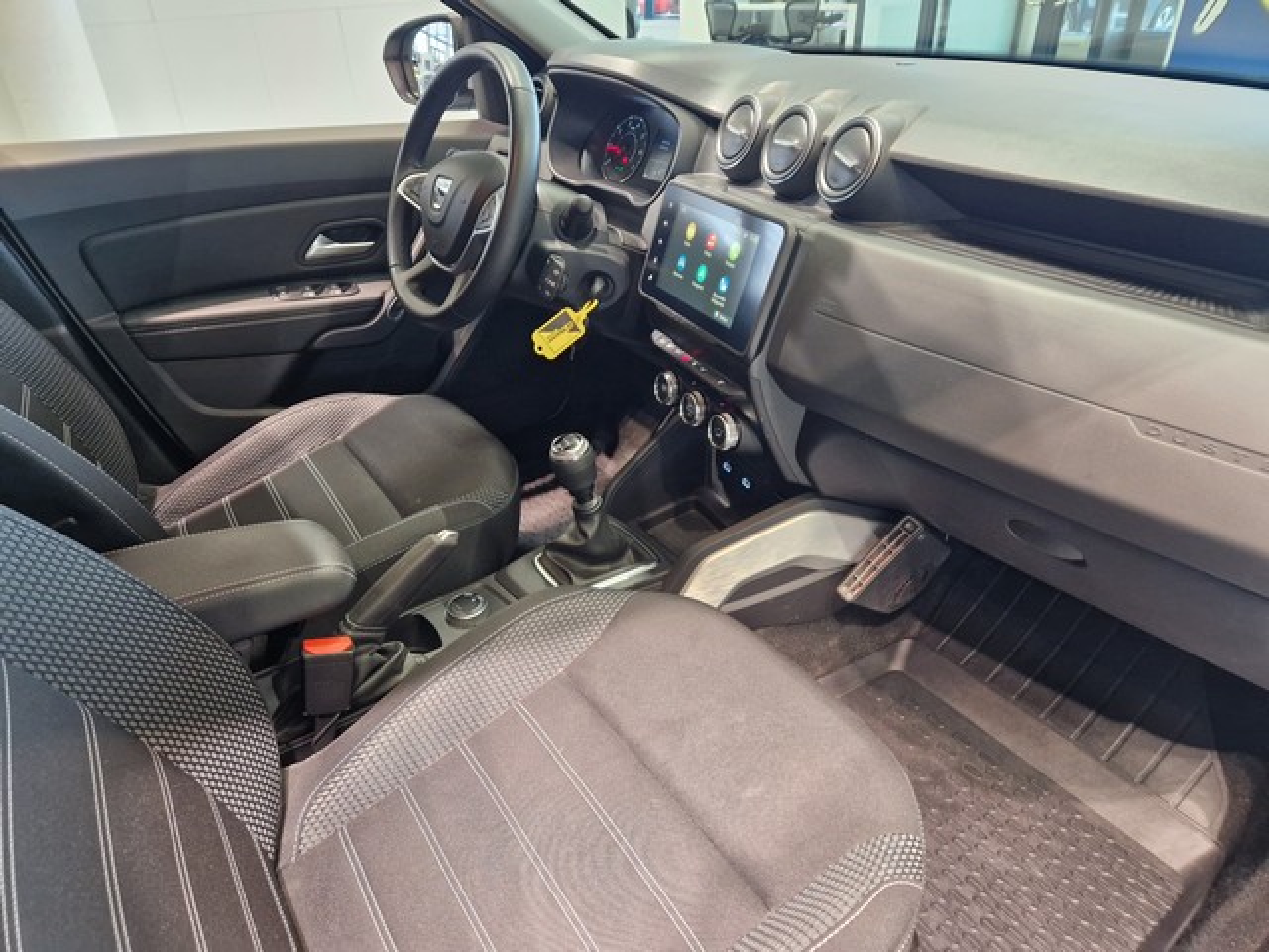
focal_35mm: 23
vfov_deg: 58.9
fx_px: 843
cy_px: 476
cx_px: 634
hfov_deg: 73.9
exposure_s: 1/100
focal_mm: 5.4
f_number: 1.8
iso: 400
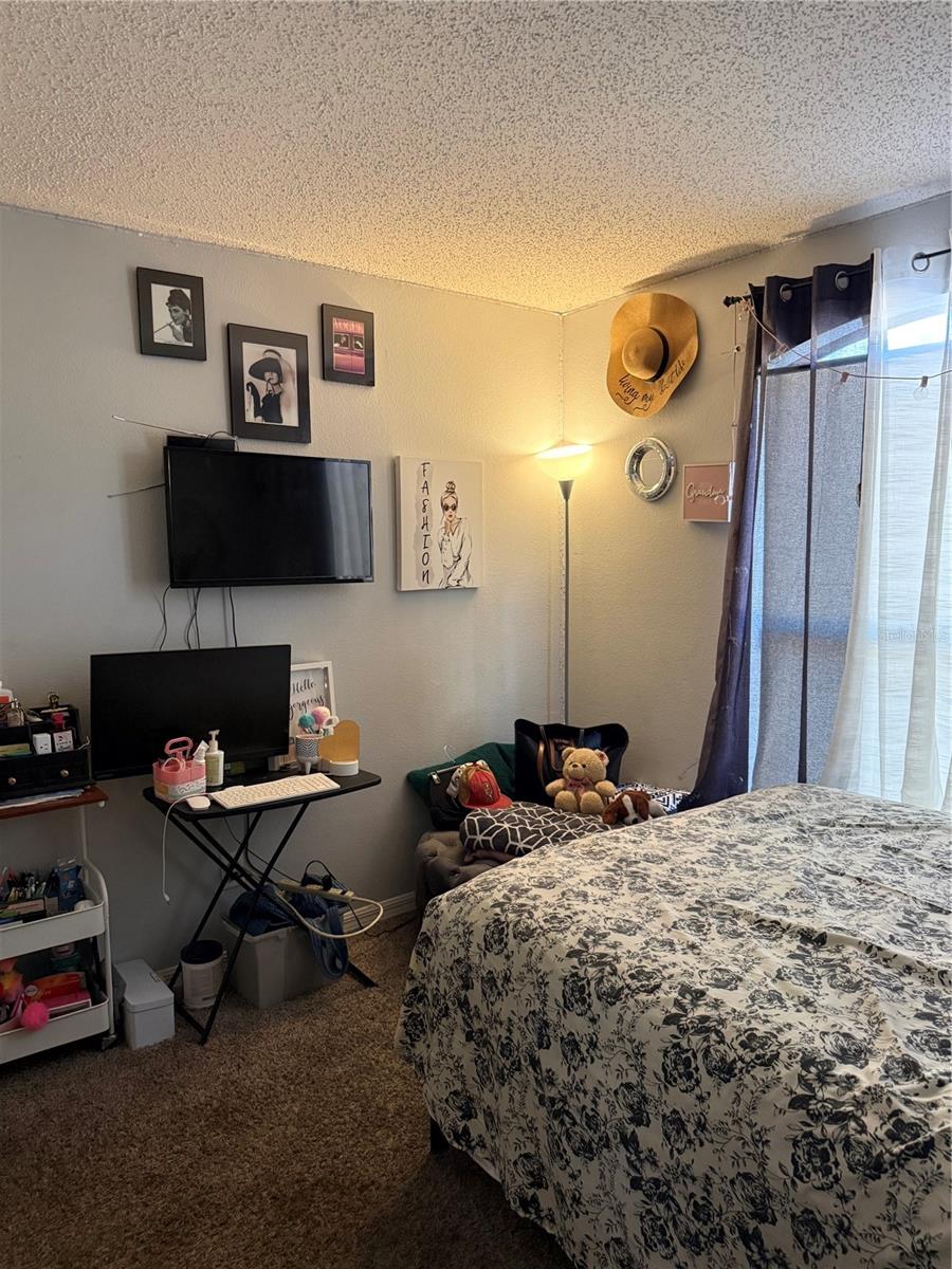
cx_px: 476
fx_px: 880
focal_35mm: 24
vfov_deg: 71.6
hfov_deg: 56.8
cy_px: 634
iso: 500
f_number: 1.78
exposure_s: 1/60
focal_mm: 6.76
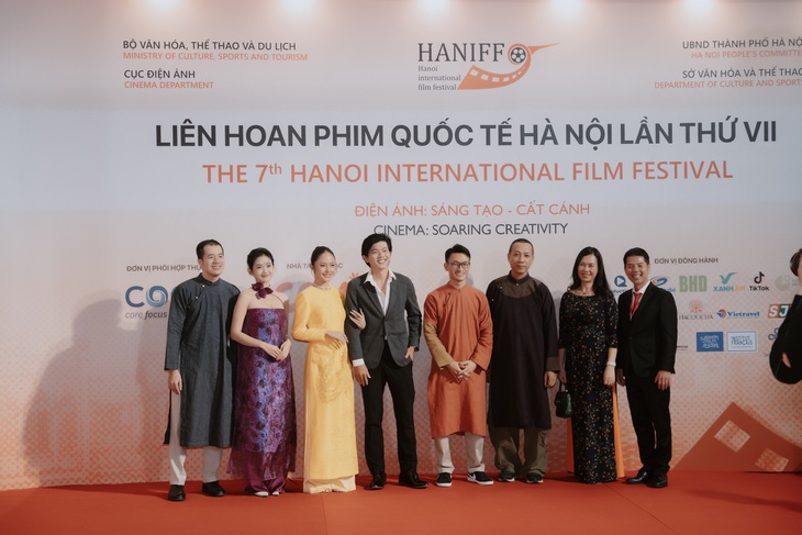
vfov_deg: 24.4
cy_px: 268
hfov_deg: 35.9
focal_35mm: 56
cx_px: 401
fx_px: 1237
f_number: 4
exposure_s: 1/160
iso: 1600
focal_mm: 55.5
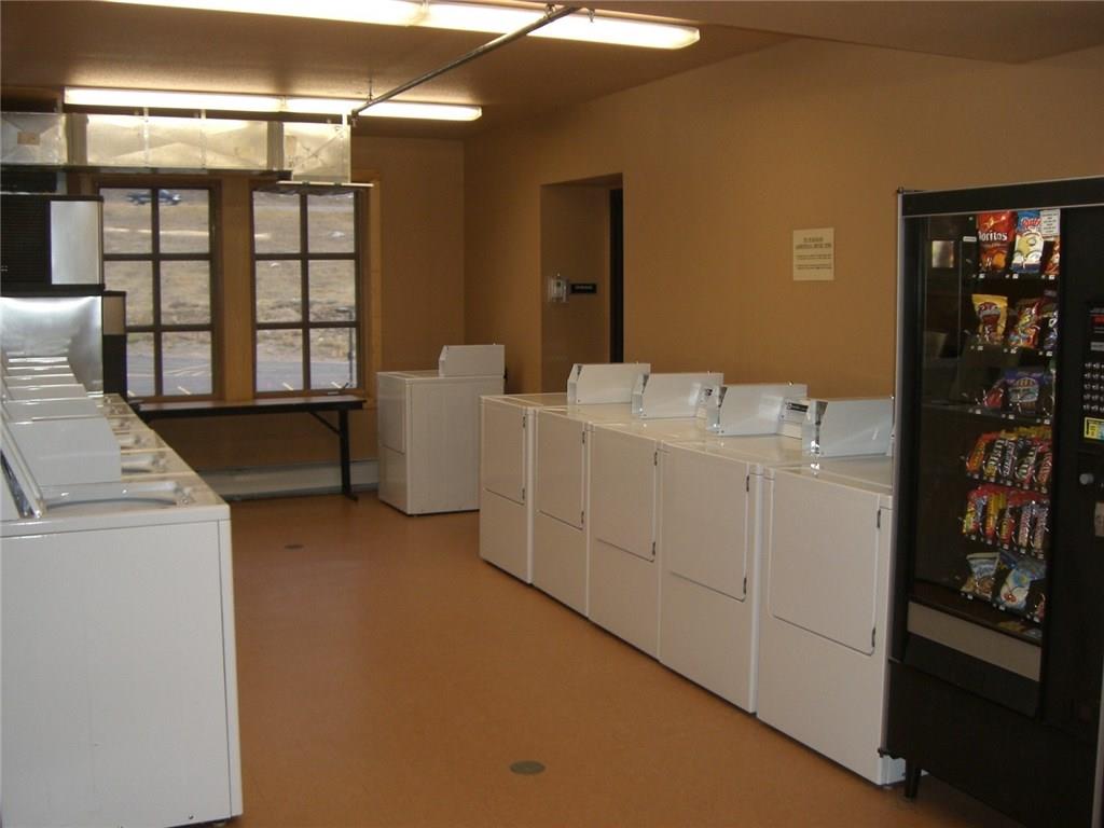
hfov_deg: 49.0
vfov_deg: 37.7
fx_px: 1212
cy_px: 414
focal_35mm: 38
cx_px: 552
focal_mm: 6.2
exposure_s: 1/60
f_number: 2.7
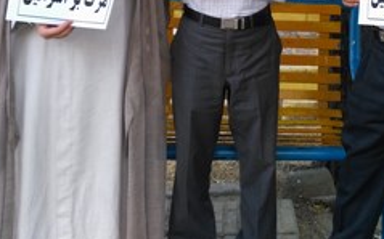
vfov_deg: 21.0
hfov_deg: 34.7
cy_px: -35
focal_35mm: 58
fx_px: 607
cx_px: 268
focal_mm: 2.96
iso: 226
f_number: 2
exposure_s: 1/30
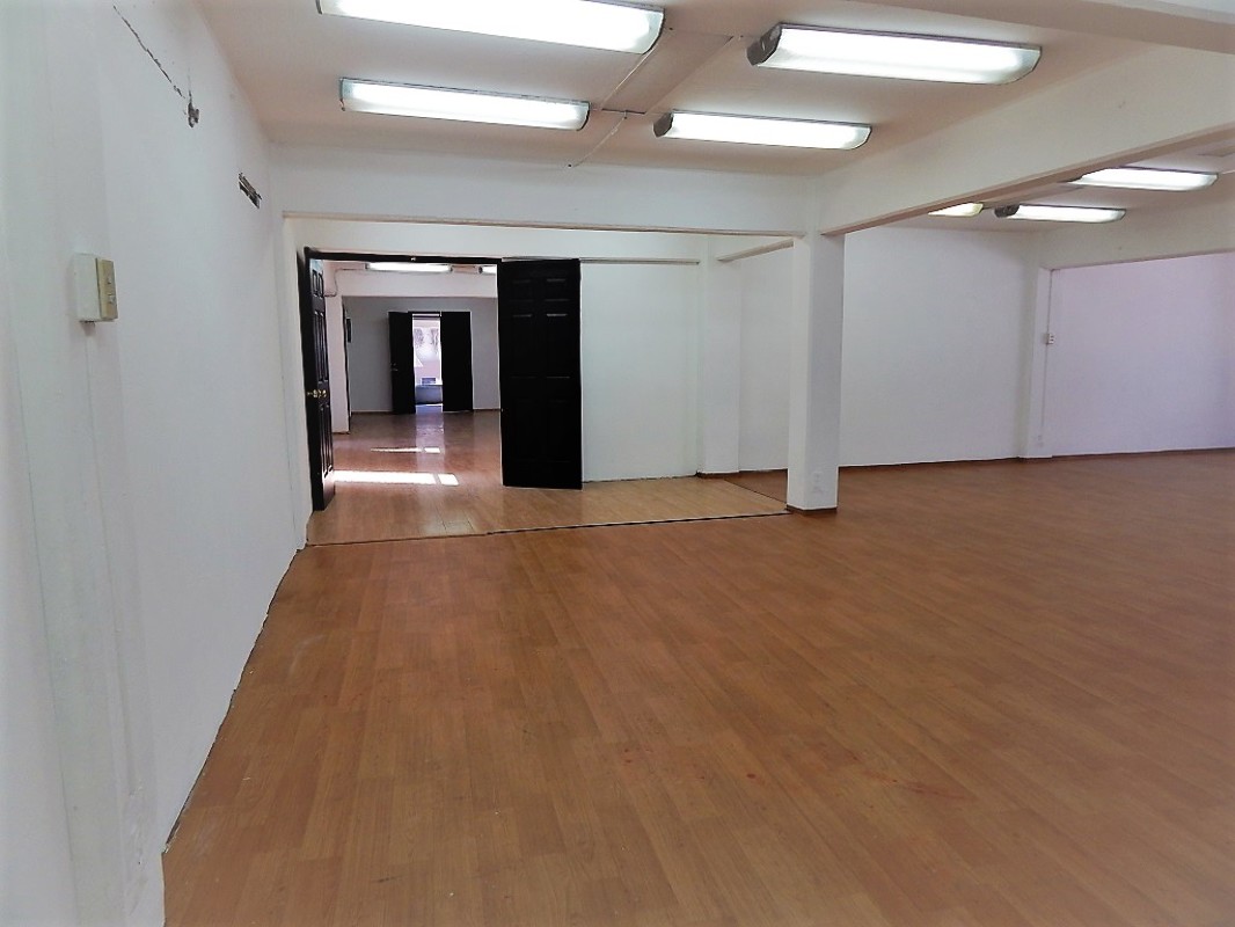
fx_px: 821
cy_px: 464
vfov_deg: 58.9
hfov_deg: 73.9
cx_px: 618
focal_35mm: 23
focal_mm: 4
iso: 125
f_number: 3
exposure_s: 1/60
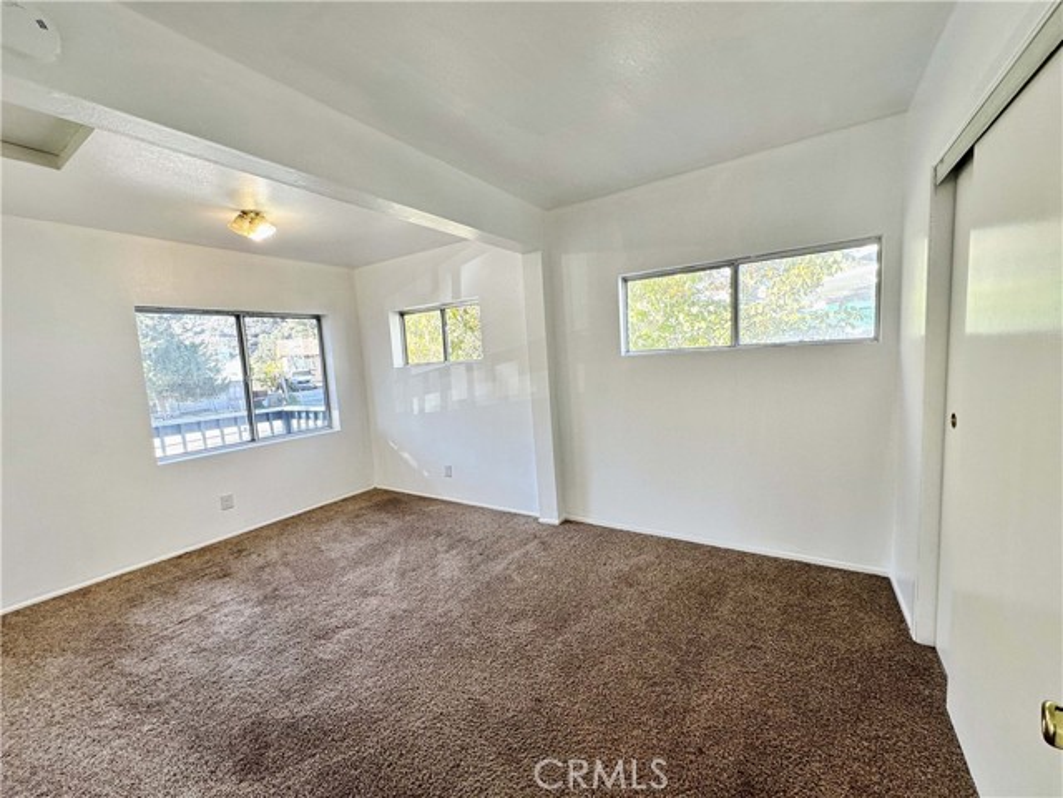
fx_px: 430
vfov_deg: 85.7
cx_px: 532
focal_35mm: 14
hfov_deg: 102.1
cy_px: 399
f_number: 2.2
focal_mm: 2.22
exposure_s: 1/120
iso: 100
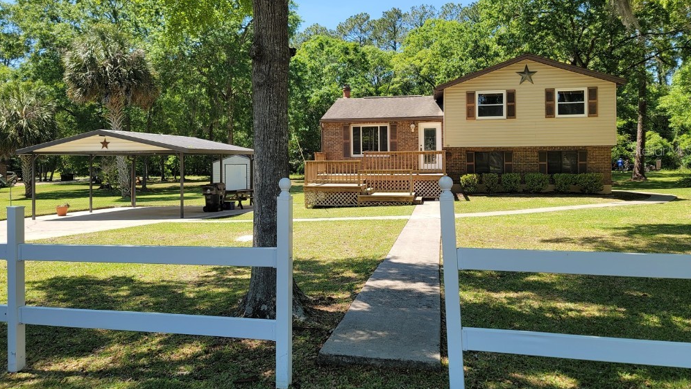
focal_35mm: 28
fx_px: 513
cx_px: 341
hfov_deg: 67.9
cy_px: 150
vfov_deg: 41.2
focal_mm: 7
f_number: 1.8
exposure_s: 1/409
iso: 20
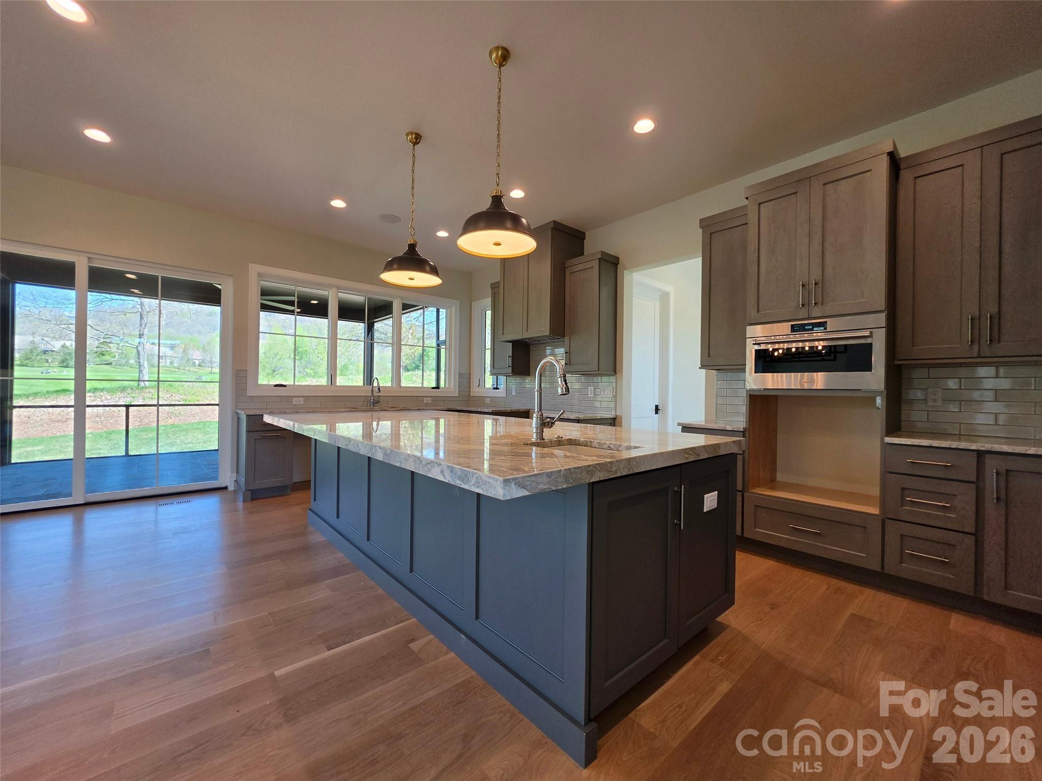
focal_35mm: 13
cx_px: 521
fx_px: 391
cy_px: 390
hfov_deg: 106.2
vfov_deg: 89.9
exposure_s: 1/120
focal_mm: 2.2
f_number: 1.9
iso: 50
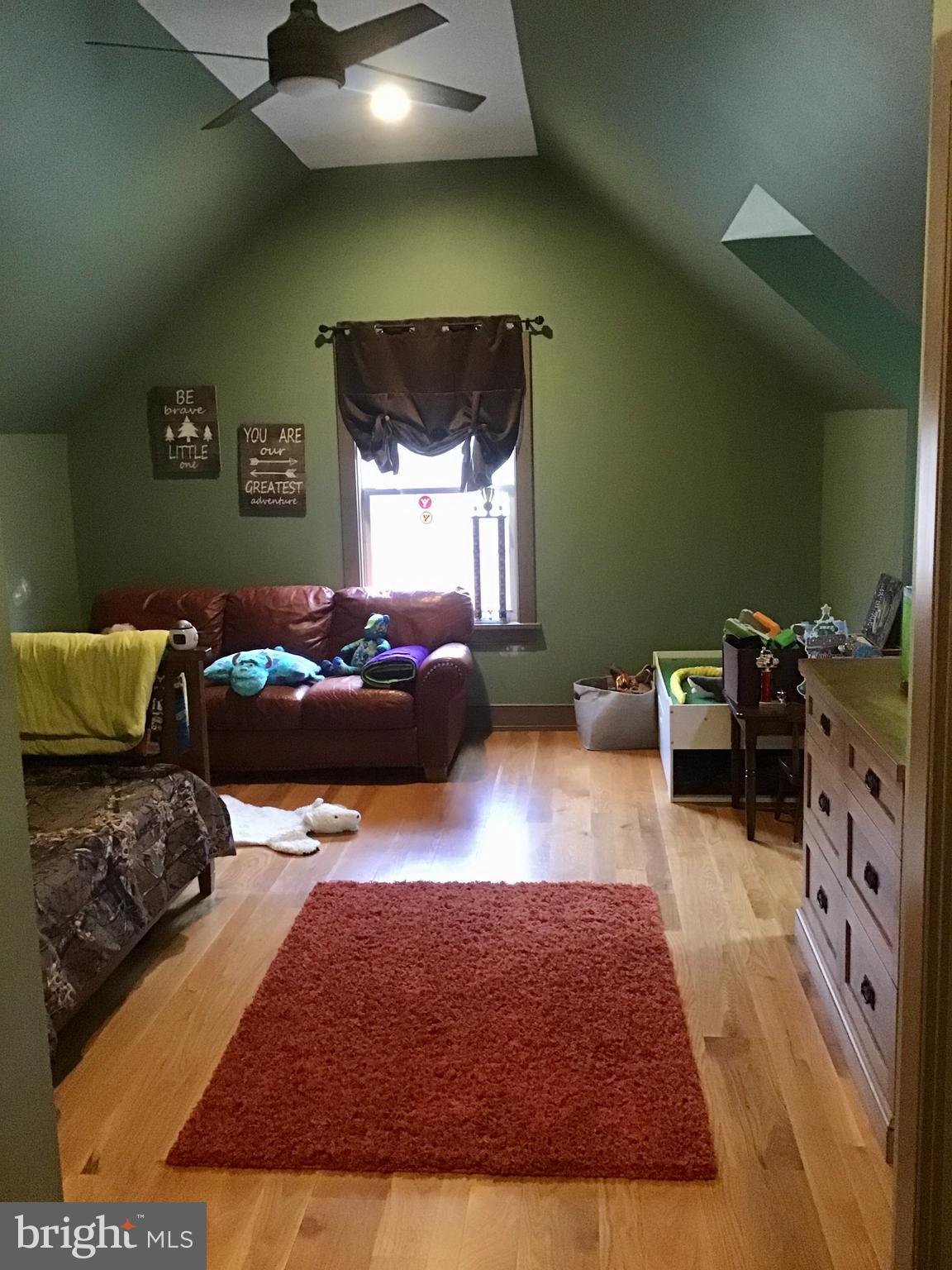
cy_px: 635
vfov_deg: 58.4
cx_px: 476
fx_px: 1137
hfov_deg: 45.4
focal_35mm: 31
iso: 320
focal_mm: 3.3
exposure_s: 1/15
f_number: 2.4
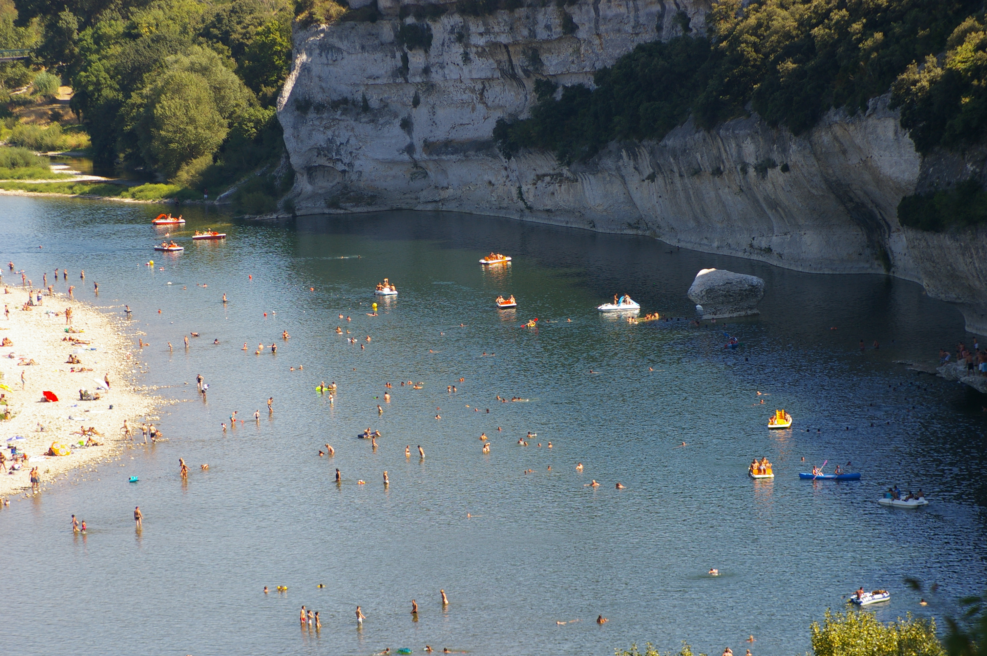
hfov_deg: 10.7
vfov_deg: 7.1
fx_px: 5259
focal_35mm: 192
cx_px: 494
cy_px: 328
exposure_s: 1/350
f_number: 6.7
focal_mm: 128
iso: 200
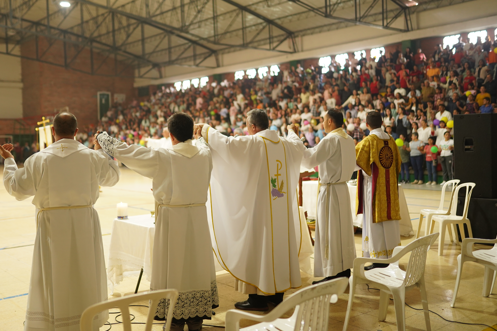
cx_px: 229
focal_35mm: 40
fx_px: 552
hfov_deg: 48.4
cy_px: 153
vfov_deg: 33.4
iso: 1000
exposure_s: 1/400
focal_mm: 35
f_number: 1.4
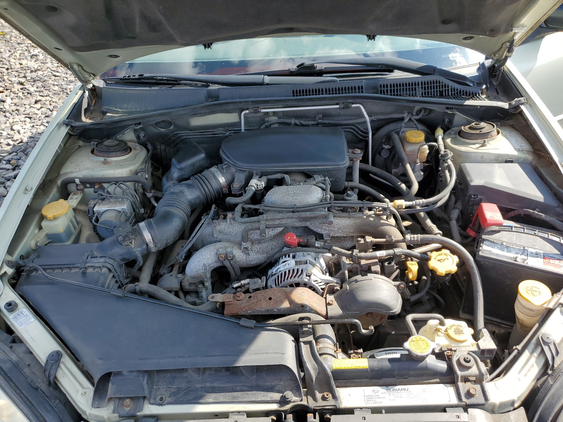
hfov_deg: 67.3
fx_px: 423
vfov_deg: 53.1
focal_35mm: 26
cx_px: 282
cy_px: 211
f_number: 1.5
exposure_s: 1/909
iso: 50
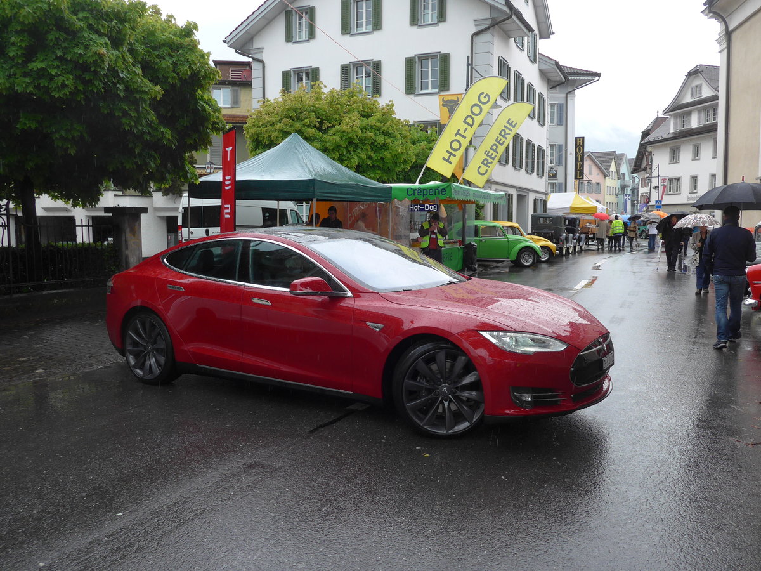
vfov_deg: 48.2
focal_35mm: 29
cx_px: 380
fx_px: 638
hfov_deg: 61.7
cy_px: 286
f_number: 2.8
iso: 125
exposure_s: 1/250
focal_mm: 6
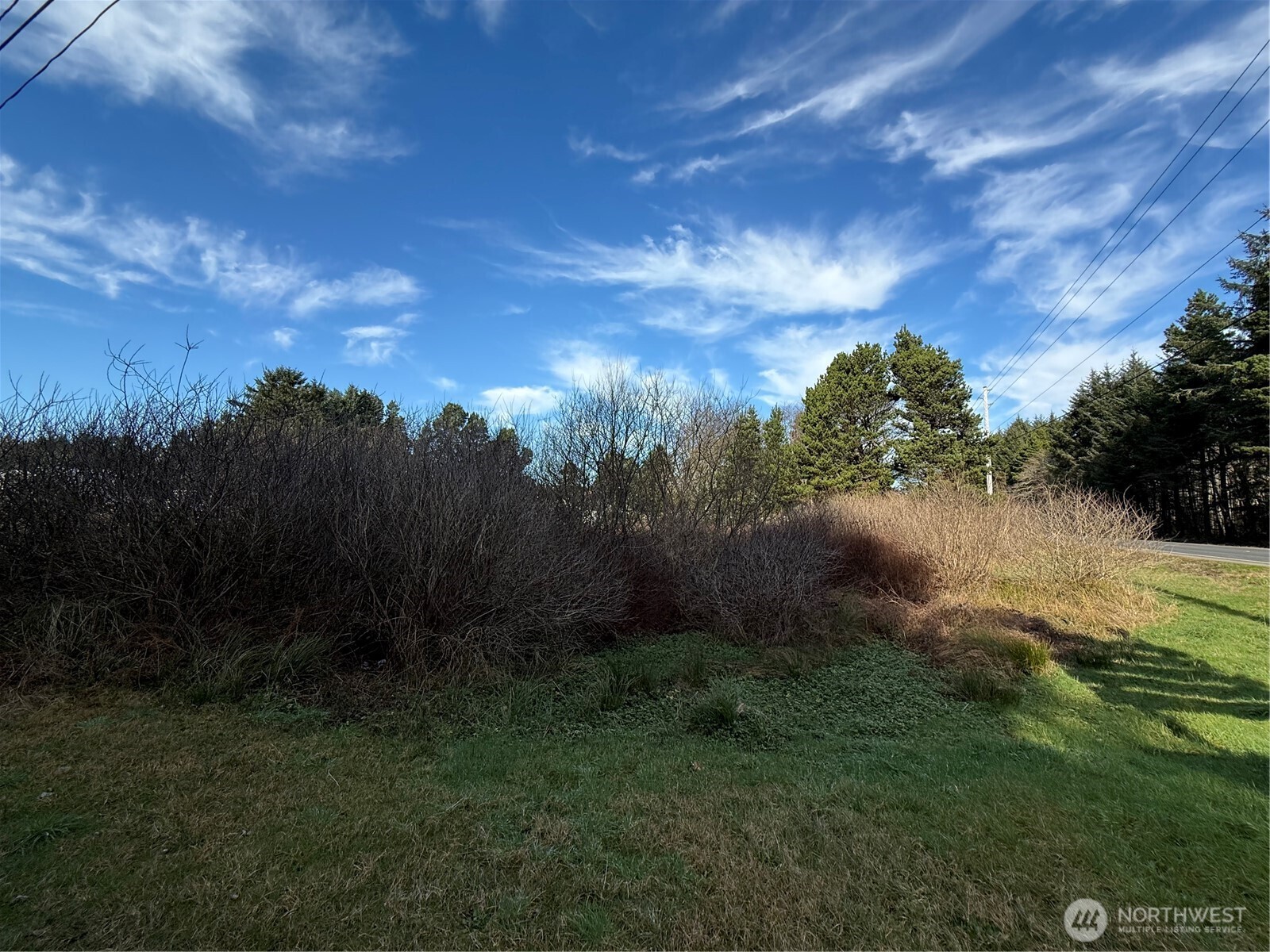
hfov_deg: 102.1
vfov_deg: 85.7
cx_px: 635
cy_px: 476
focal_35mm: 14
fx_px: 514
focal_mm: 2.22
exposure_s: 1/1087
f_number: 2.2
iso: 50
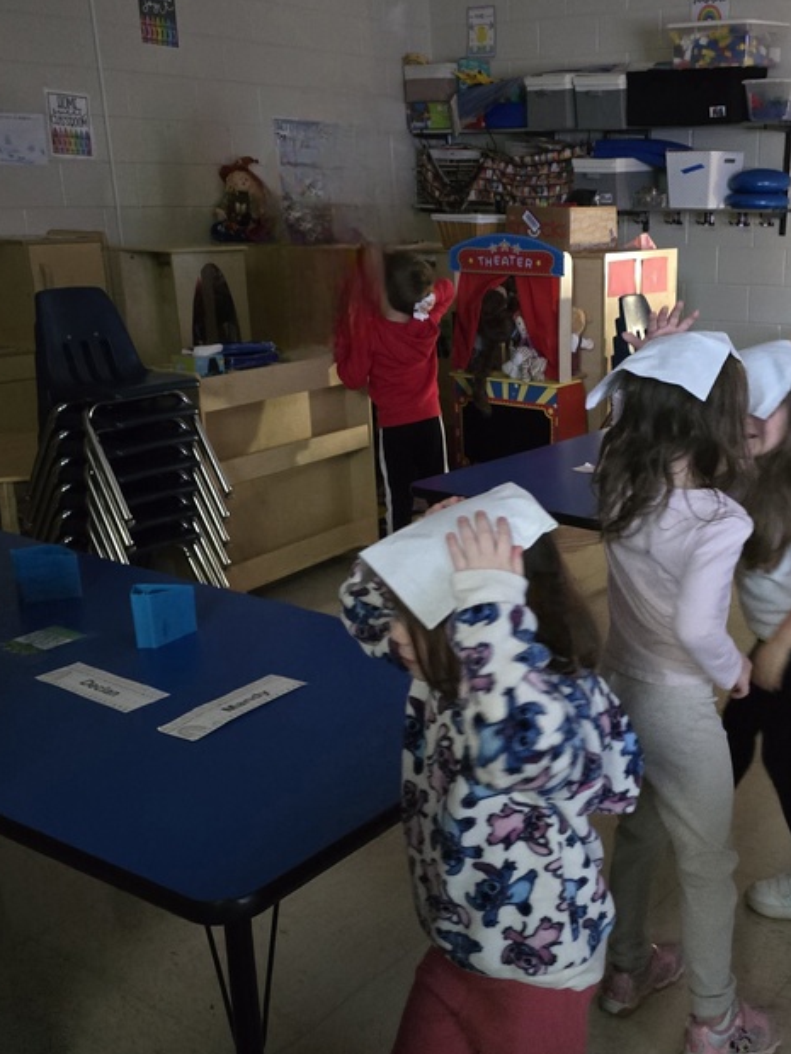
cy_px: 549
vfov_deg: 49.0
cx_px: 604
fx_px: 1158
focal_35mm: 38
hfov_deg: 36.7
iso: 1250
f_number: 1.7
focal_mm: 6.3
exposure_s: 1/40
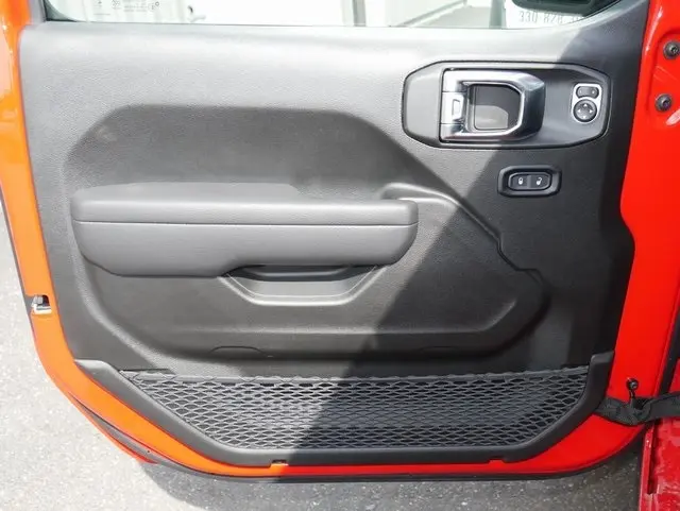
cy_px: 256
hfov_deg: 51.3
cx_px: 340
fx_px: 708
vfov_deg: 39.7
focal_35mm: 36
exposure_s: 1/160
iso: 200
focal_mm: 18
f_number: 5
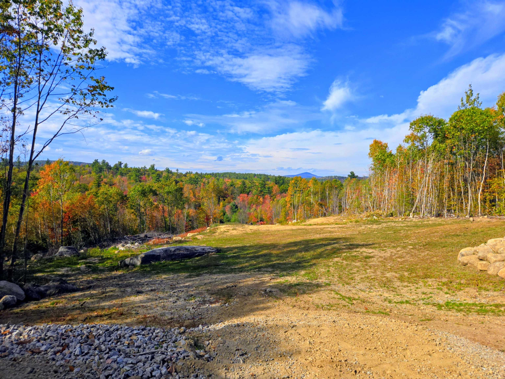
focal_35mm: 23
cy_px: 190
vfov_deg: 58.9
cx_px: 252
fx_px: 336
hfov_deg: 73.9
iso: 25
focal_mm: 5.4
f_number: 1.8
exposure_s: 1/1983
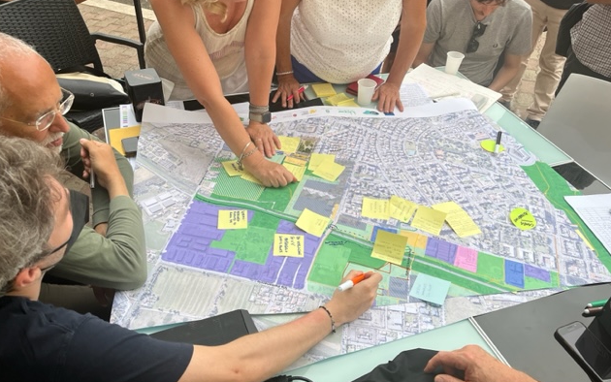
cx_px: 307
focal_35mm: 28
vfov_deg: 44.6
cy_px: 195
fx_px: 466
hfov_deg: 66.5
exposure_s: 1/378
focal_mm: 5.1
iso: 50
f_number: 1.6
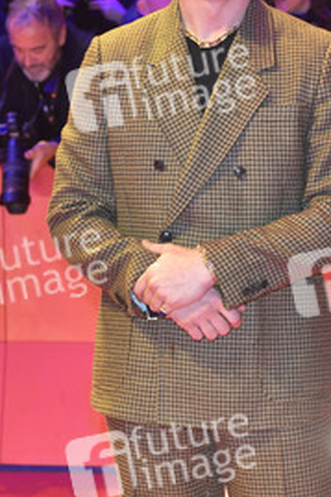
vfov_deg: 19.6
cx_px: 215
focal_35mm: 104
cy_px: 181
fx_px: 1436
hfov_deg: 13.1
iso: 1600
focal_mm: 70
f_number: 5.6
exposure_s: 1/200
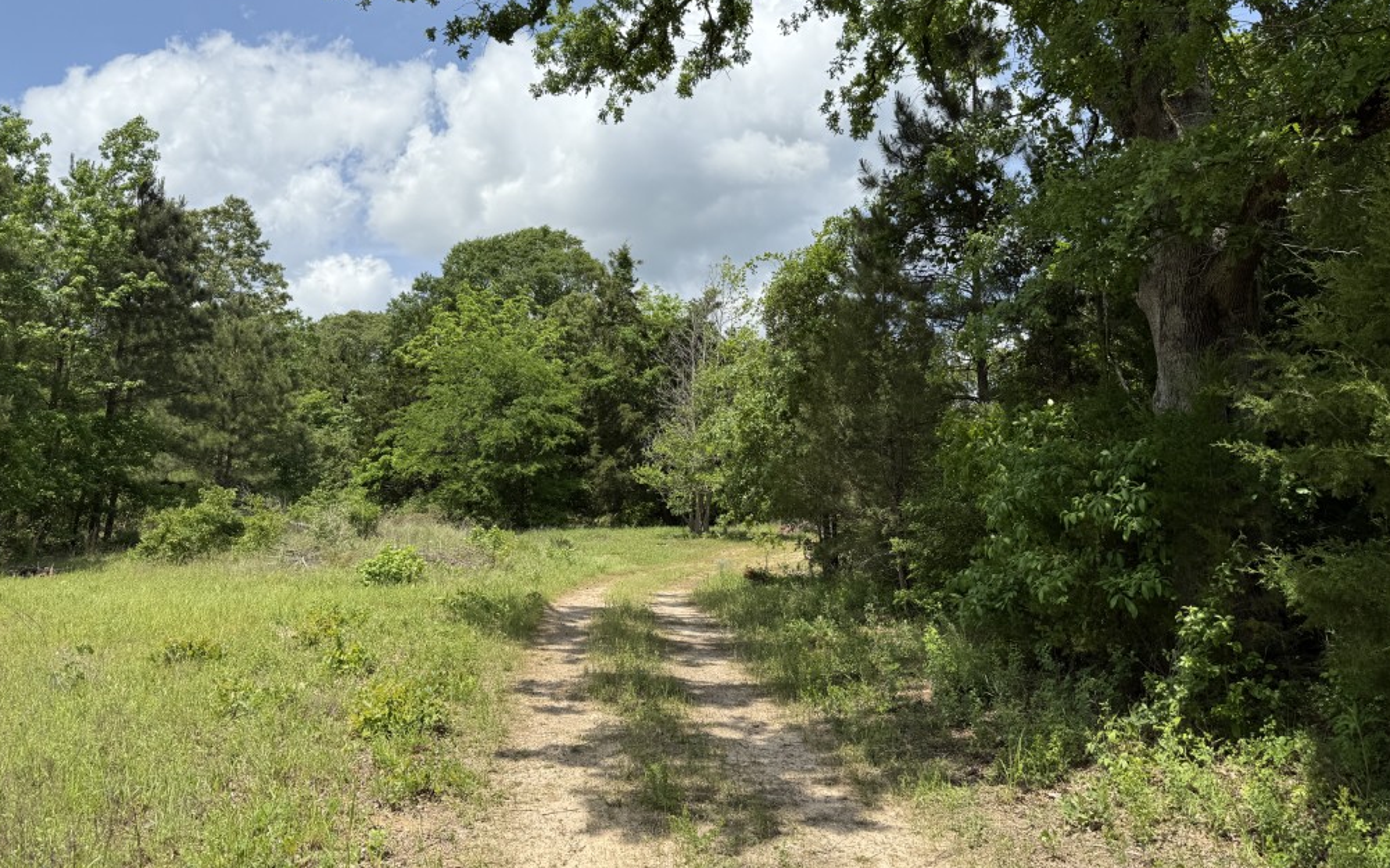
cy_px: 359
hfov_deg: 70.4
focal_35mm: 26
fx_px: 985
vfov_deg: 47.4
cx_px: 698
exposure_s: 1/4975
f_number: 1.78
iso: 80
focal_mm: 6.76
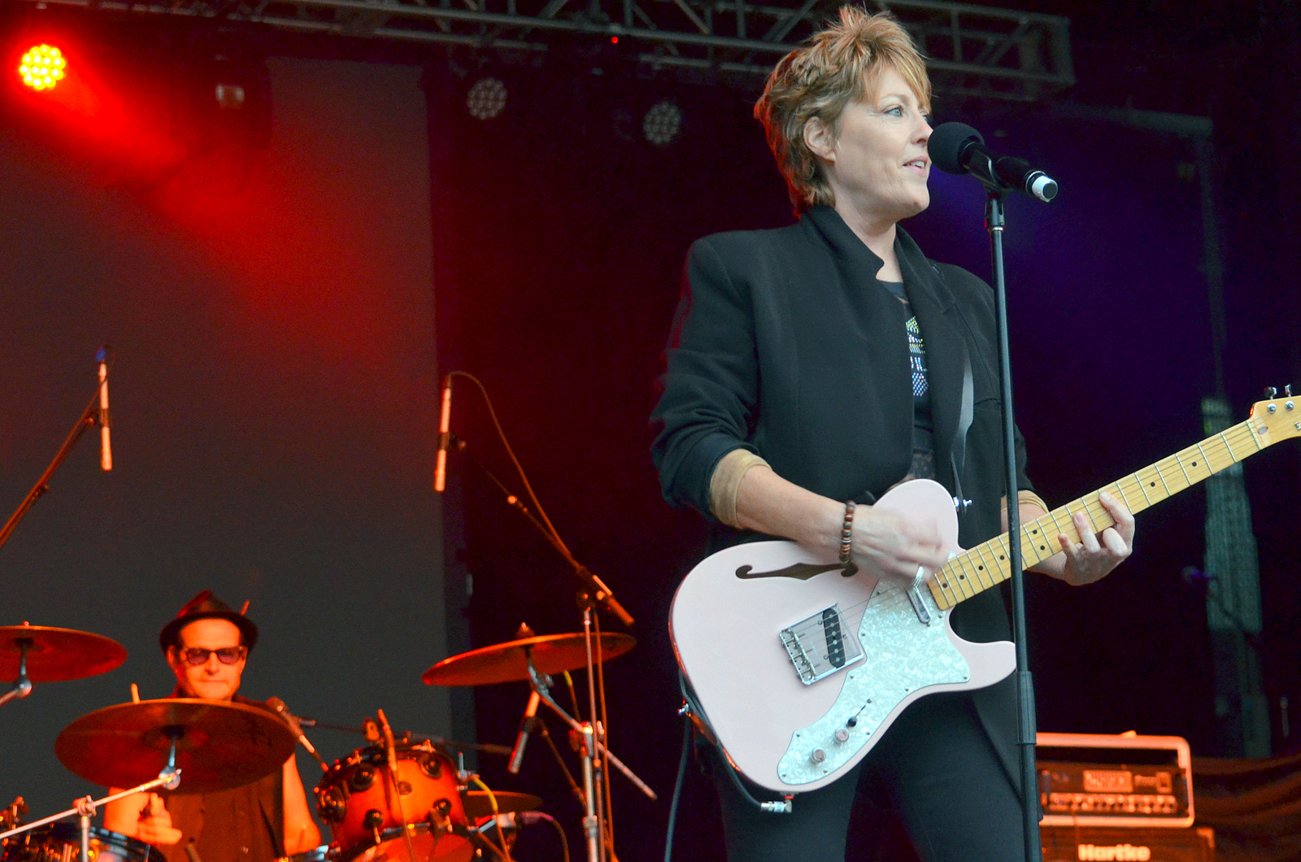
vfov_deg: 13.0
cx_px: 650
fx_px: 3787
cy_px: 431
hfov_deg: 19.5
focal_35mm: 105
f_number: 4.5
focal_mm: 70
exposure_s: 1/125
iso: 1600
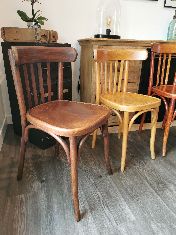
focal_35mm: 27
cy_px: 118
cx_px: 88
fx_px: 183
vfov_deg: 65.3
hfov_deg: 51.4
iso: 200
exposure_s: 1/50
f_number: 1.8
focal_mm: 5.58
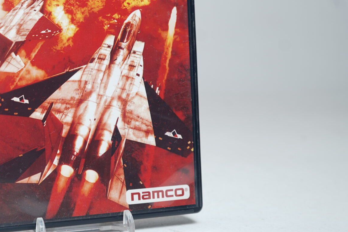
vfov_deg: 18.5
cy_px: 42
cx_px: 76
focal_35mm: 73
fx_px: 706
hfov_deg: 27.2
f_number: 5
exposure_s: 1/5
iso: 64
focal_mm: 33
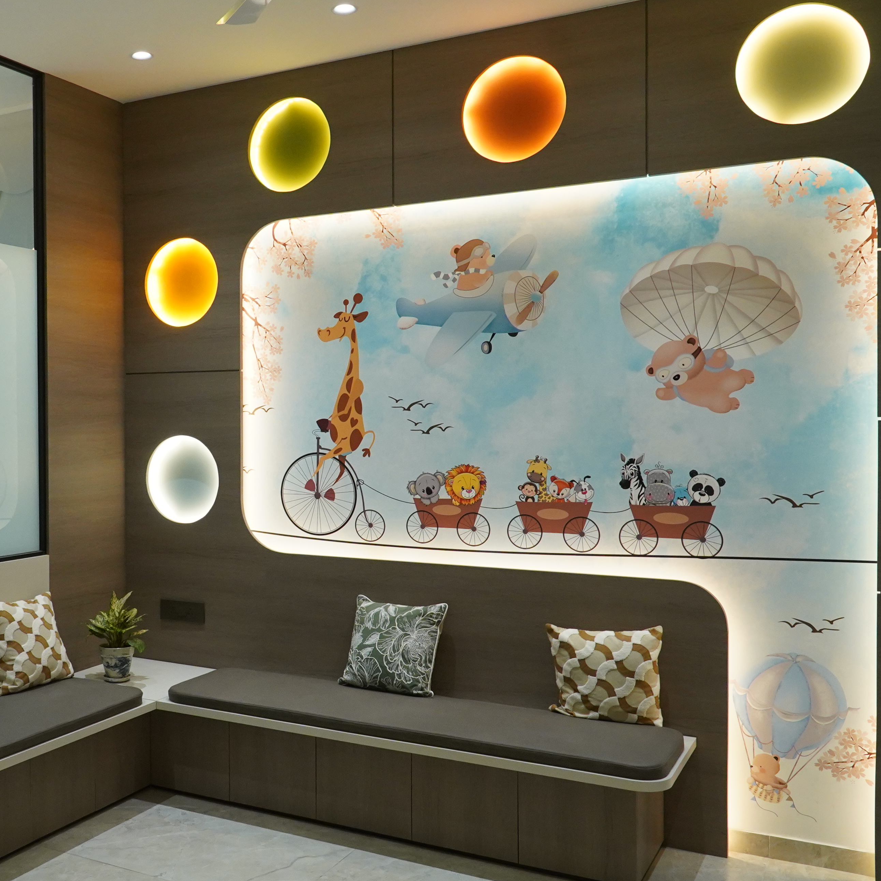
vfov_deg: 47.2
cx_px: 213
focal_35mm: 35
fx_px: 1008
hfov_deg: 45.5
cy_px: 445
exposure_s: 1/320
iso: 2500
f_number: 6.3
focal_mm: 18
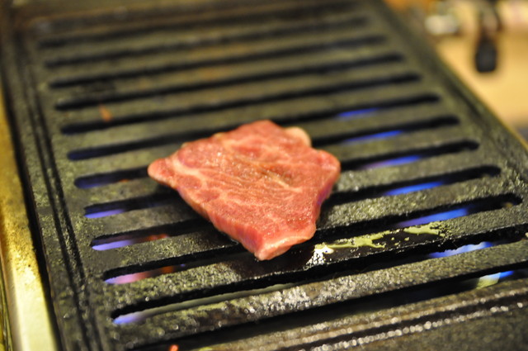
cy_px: 176
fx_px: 1099
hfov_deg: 27.0
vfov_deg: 18.1
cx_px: 264
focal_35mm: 75
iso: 1600
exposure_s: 1/25
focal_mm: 50
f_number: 2.8
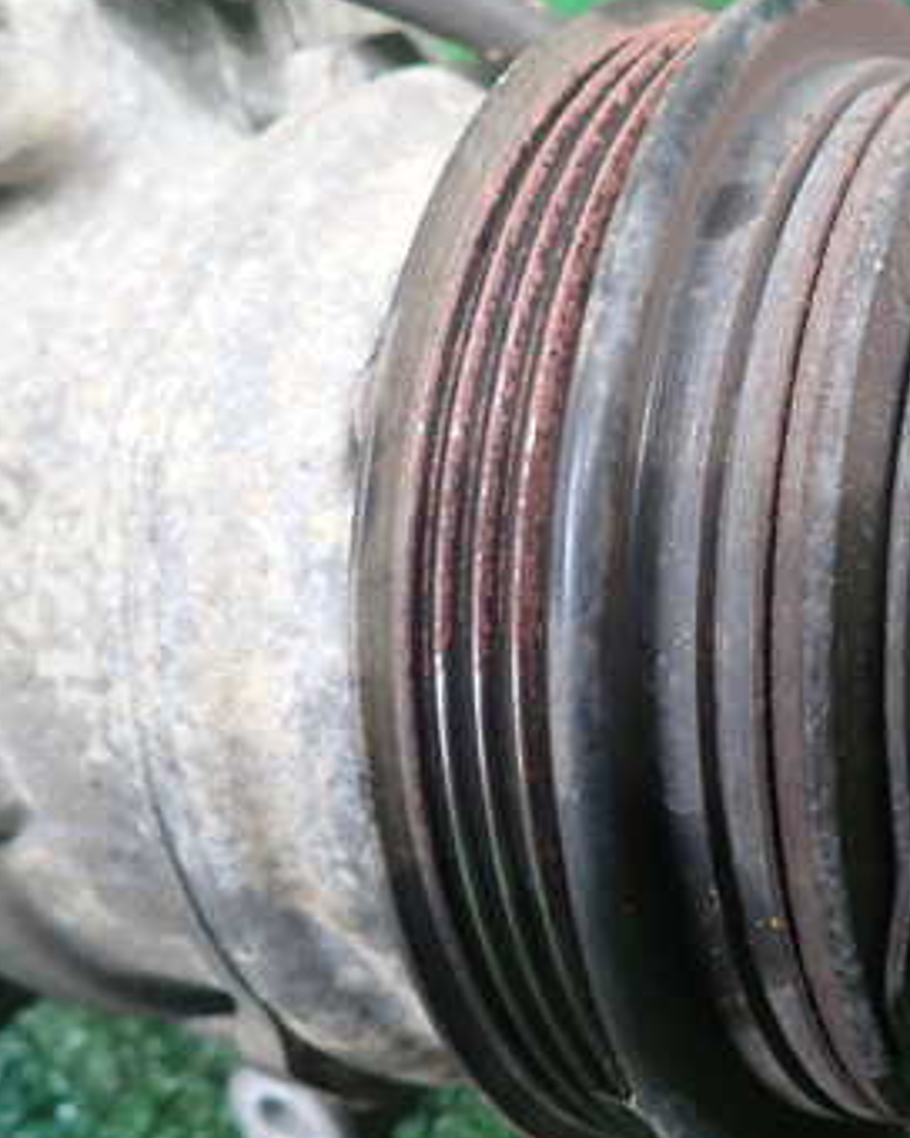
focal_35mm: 43
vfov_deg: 42.9
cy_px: 599
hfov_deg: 33.8
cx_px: 736
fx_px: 1448
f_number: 2
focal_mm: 4.5
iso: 200
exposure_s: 1/50
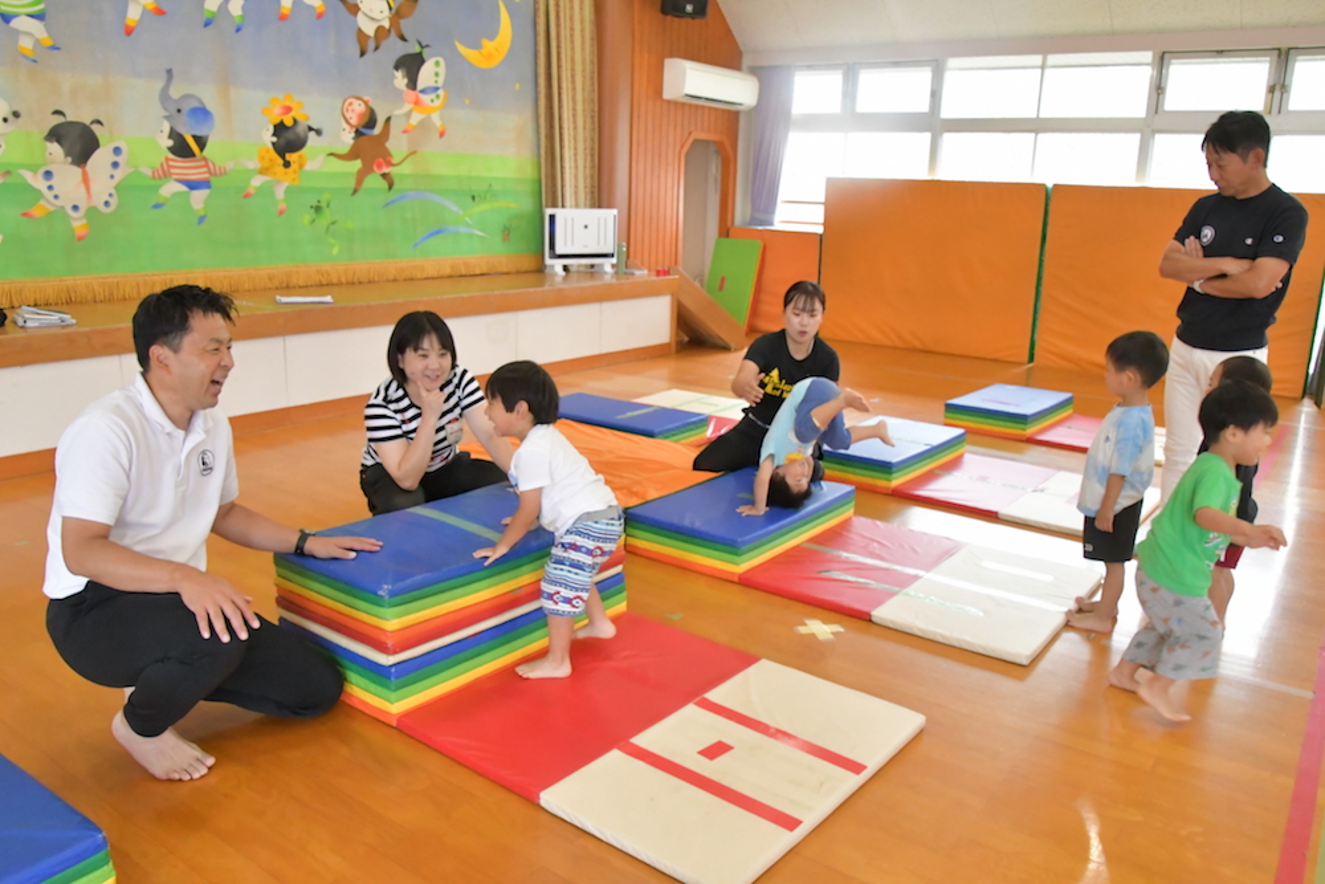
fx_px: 994
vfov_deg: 47.9
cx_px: 662
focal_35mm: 27
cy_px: 442
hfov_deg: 67.4
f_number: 8
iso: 8000
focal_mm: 18
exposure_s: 1/250
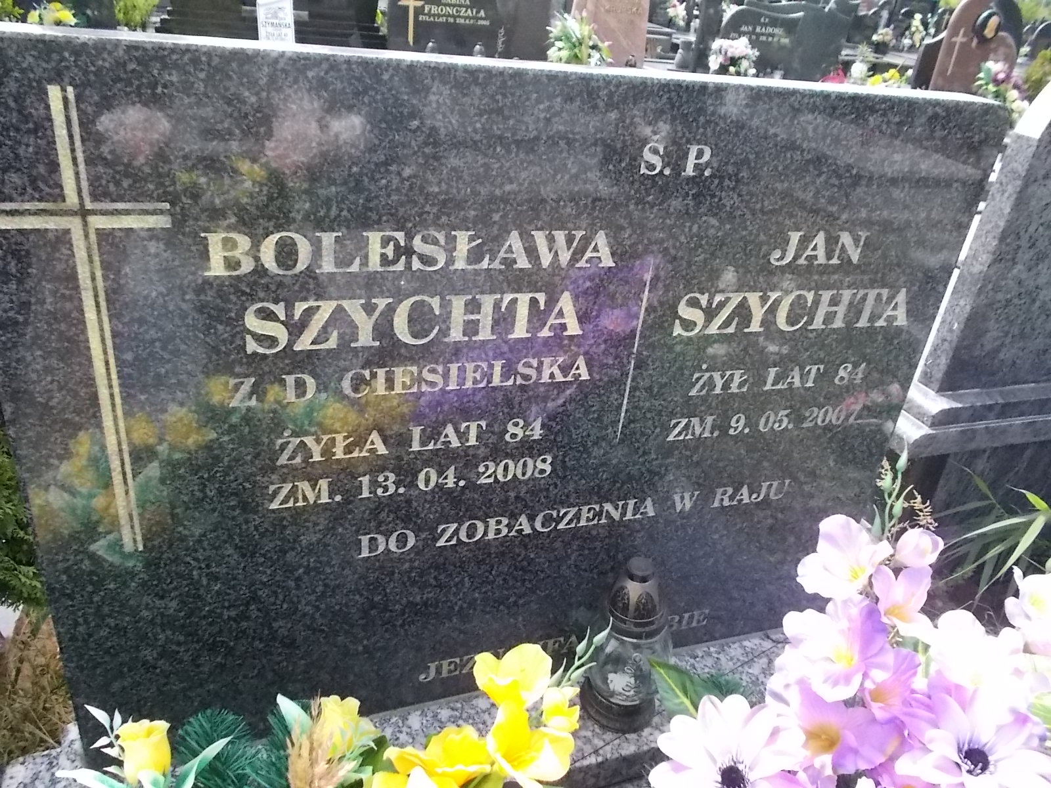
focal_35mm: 26
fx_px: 789
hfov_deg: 67.3
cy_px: 394
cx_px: 526
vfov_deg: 53.1
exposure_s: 1/160
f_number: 8
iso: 400
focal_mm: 4.6
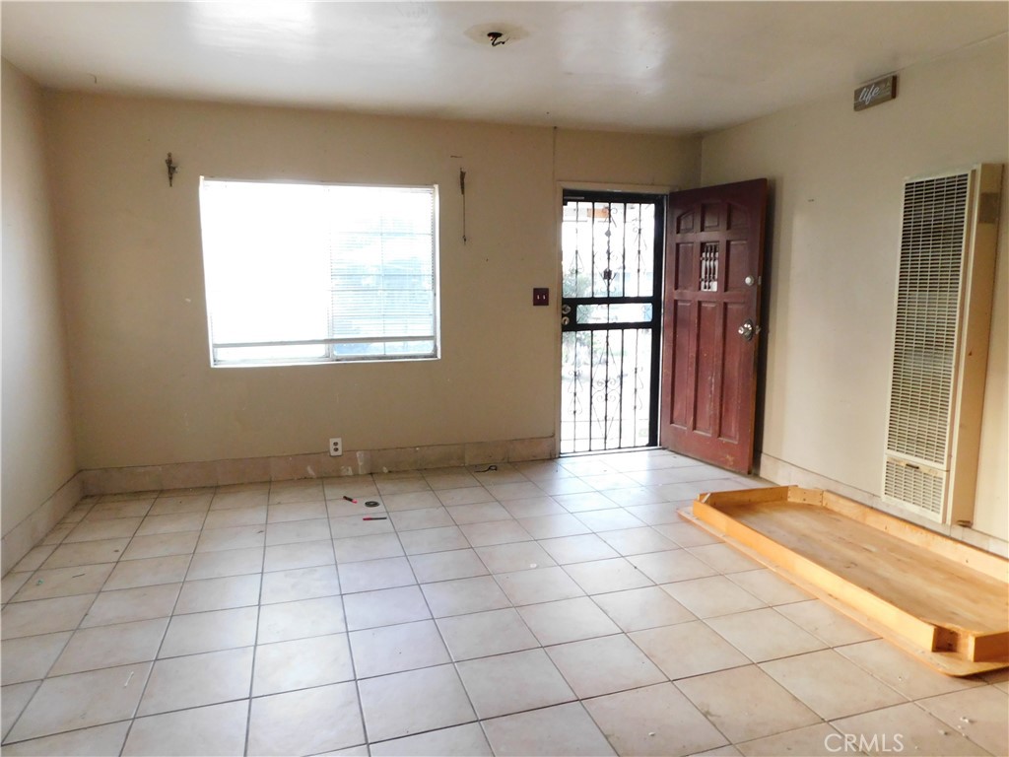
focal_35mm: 23
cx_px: 504
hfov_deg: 73.9
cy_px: 378
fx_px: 670
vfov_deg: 58.9
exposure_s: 1/10
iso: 400
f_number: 3
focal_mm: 4
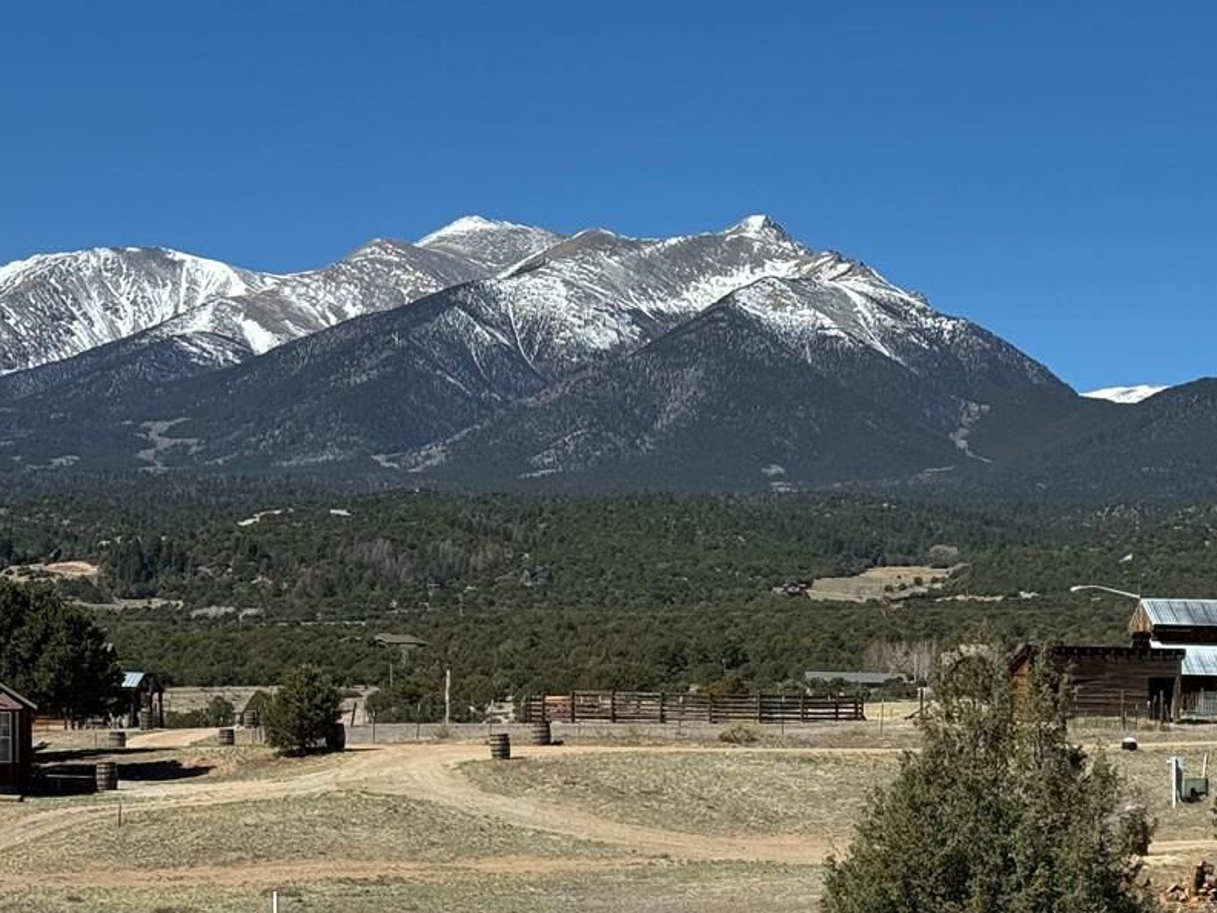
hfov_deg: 19.9
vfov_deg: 15.1
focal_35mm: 97
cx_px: 1043
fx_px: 3410
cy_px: 812
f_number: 1.78
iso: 64
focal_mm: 6.76
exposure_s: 1/5376
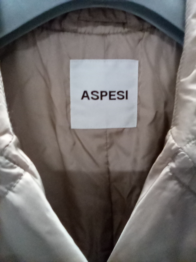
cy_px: 131
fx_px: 211
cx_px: 98
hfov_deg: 49.7
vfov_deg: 63.4
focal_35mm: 28
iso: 468
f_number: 2.2
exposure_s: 1/20
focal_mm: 2.27
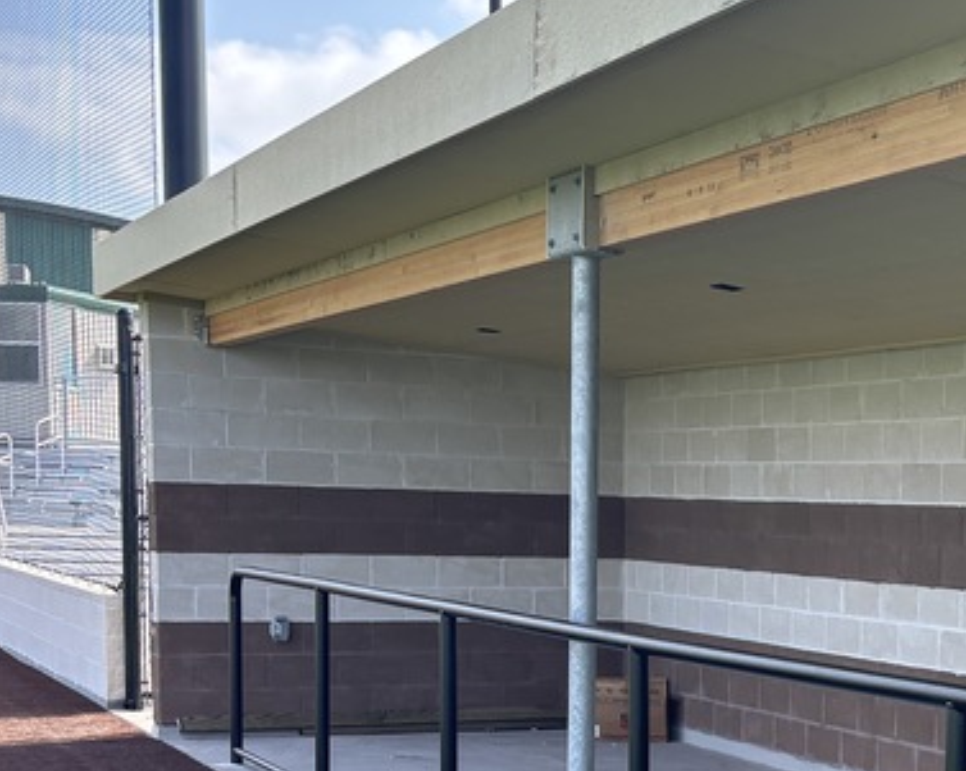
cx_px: 1038
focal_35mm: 69
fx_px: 1971
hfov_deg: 25.7
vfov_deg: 21.6
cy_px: 710
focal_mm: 5.96
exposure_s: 1/831
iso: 50
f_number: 1.6
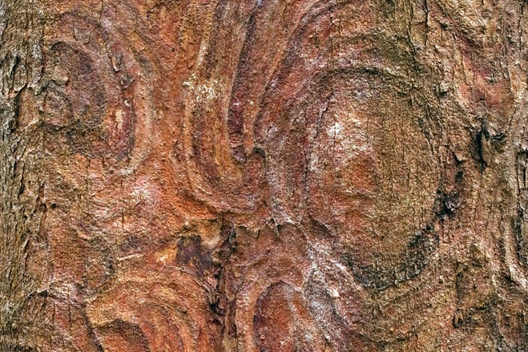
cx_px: 265
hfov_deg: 22.4
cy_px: 295
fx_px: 1334
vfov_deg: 14.9
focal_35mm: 91
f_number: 11
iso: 200
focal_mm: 40
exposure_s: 1/2
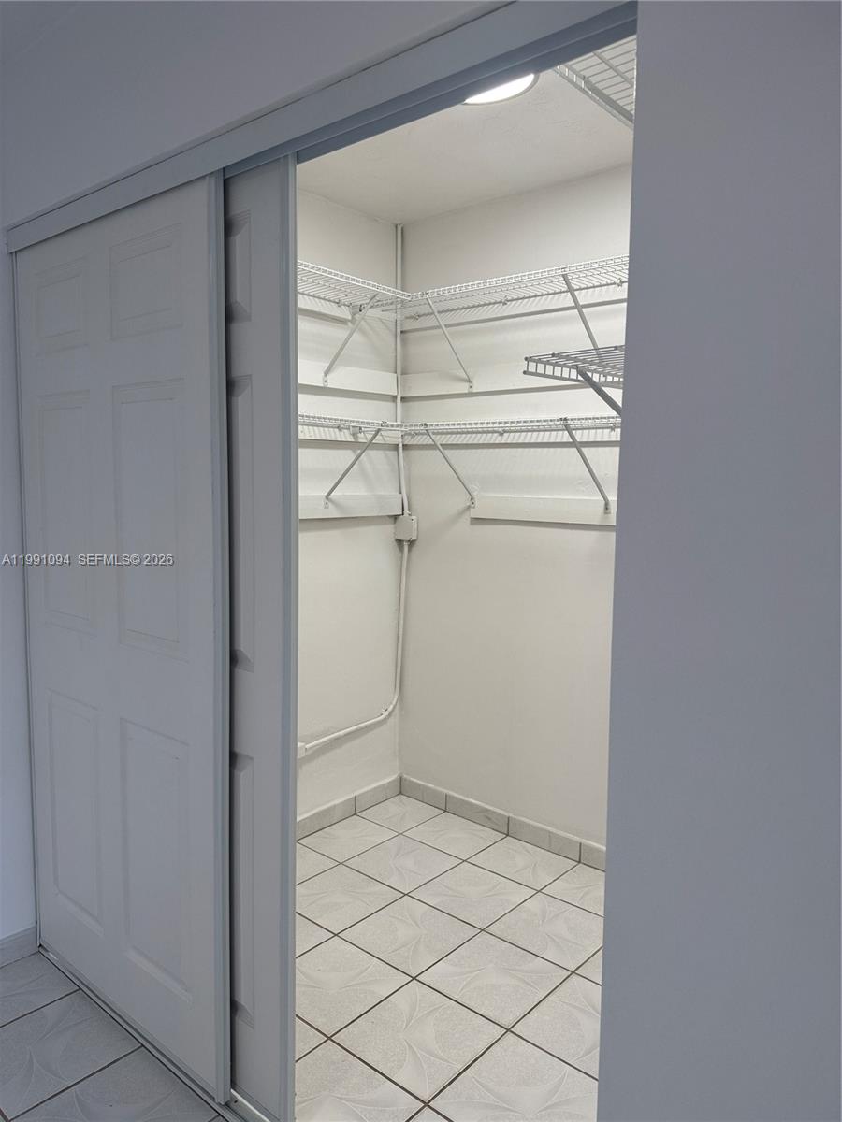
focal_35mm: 24
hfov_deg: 56.8
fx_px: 778
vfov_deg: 71.6
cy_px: 561
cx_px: 421
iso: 80
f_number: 1.78
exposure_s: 1/120
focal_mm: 6.76
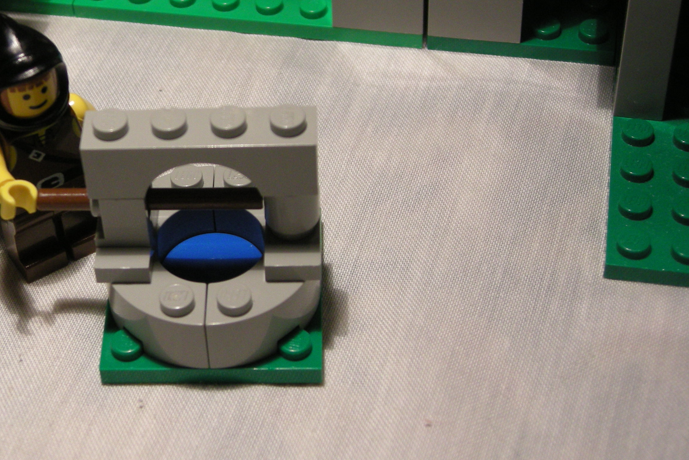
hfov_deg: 25.0
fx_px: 1531
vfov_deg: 17.0
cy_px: 167
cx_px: 147
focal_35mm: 80
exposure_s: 1/54.6
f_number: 3.1
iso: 164
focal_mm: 10.1
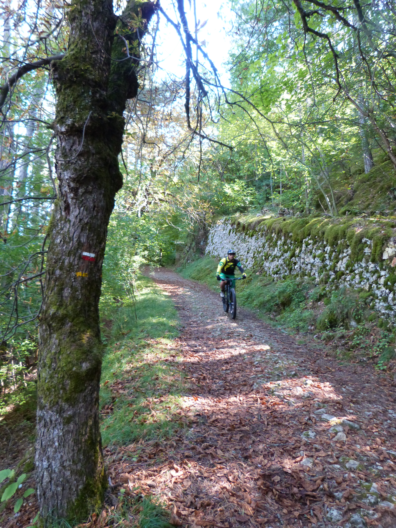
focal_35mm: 25
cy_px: 264
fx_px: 381
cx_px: 198
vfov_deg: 69.4
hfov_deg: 54.9
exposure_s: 1/60
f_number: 2.8
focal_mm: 4.5
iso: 400
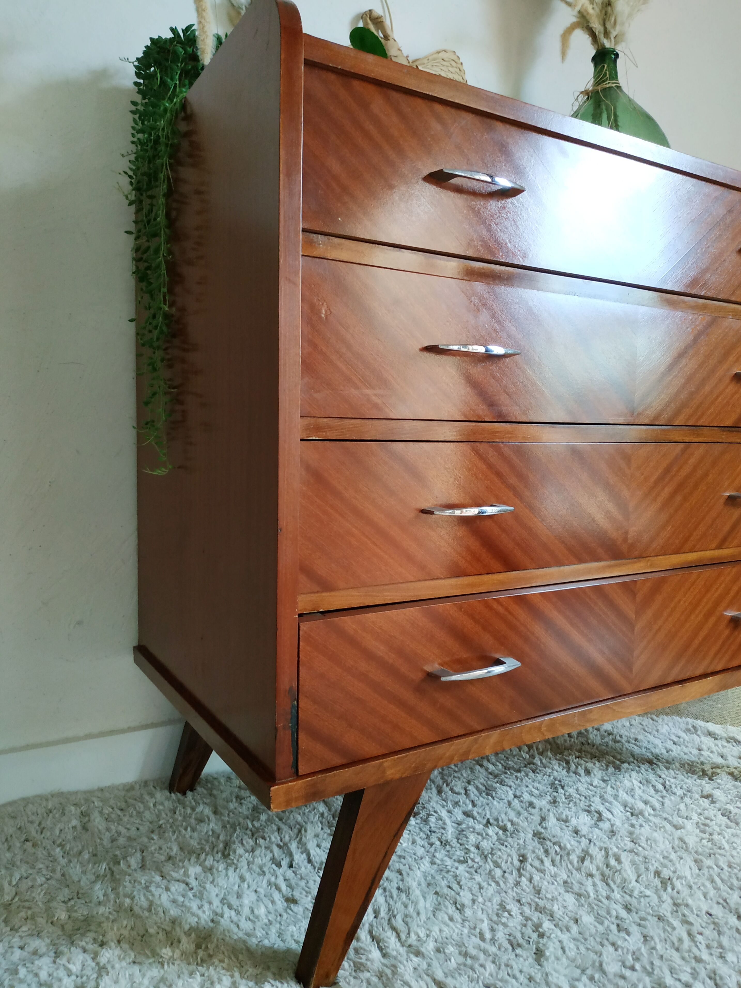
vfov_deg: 71.6
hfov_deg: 56.8
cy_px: 494
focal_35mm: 24
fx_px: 685
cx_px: 370
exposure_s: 1/20
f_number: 1.9
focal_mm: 3.94
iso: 800
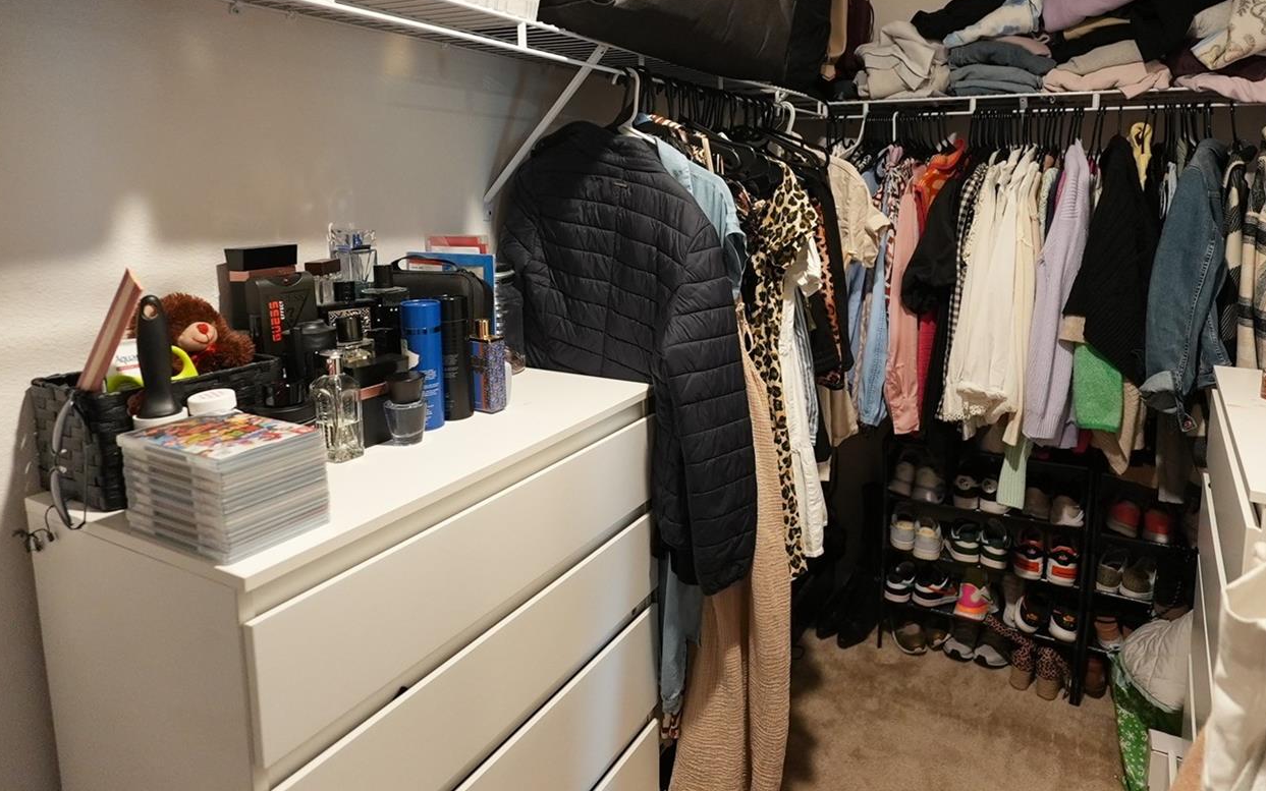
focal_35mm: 21
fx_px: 725
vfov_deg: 56.3
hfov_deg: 81.5
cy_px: 275
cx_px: 744
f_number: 2
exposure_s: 1/160
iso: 1600
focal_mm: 11
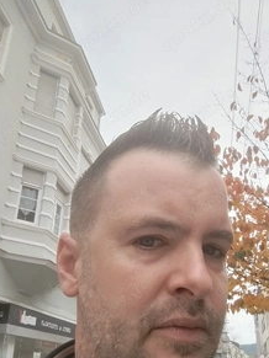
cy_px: 230
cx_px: 158
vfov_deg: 54.6
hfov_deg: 42.8
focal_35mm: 33
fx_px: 342
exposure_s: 1/458
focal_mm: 3.26
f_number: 2.4
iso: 50
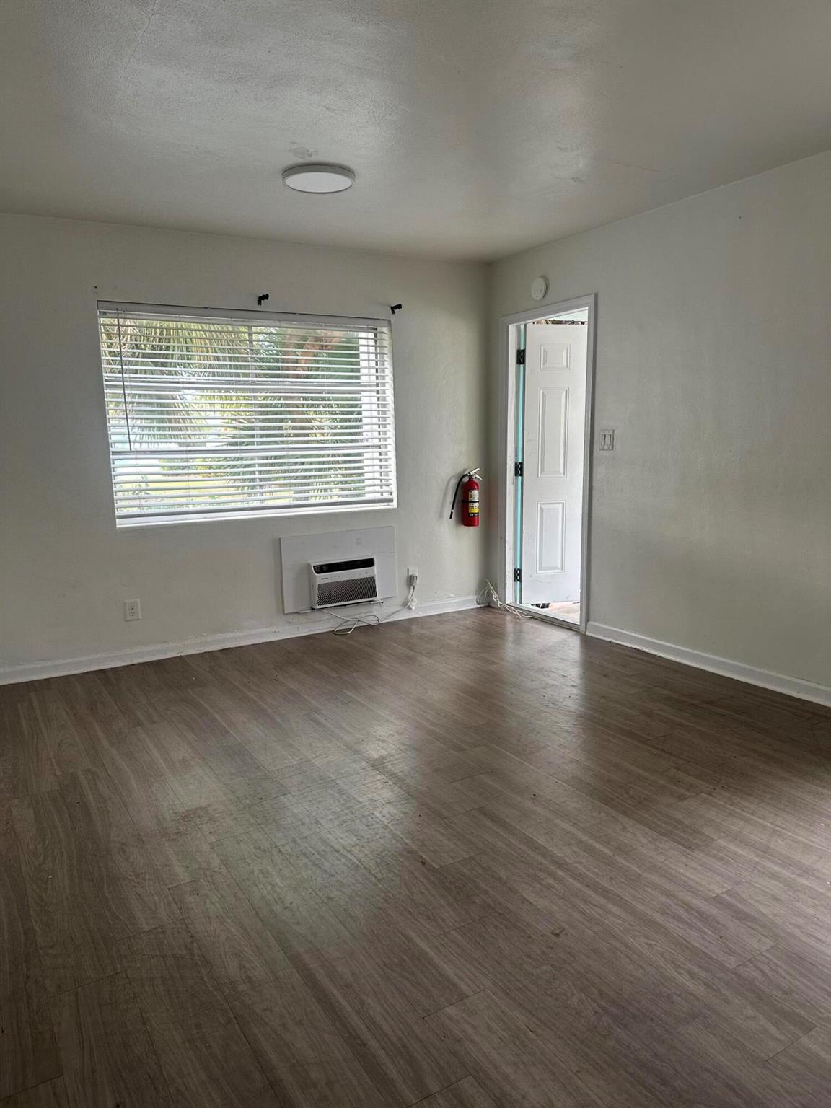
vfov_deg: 71.6
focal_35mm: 24
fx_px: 768
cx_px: 416
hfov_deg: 56.8
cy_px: 554
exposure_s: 1/121
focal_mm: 6.86
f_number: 1.78
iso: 125
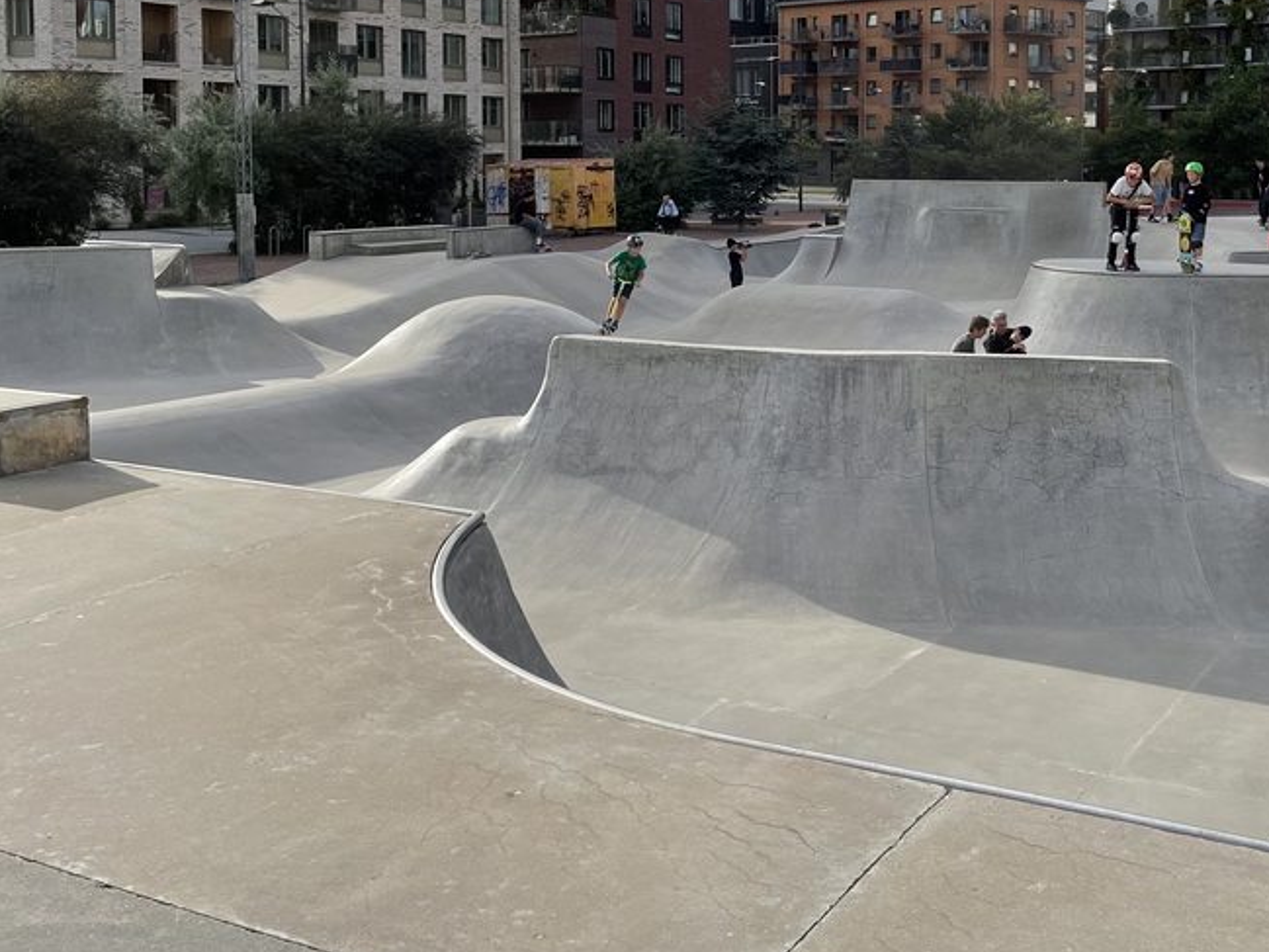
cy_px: 221
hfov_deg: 44.4
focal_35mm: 41
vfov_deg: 34.3
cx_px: 937
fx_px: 1503
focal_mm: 4.2
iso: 32
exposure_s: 1/3125
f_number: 1.6
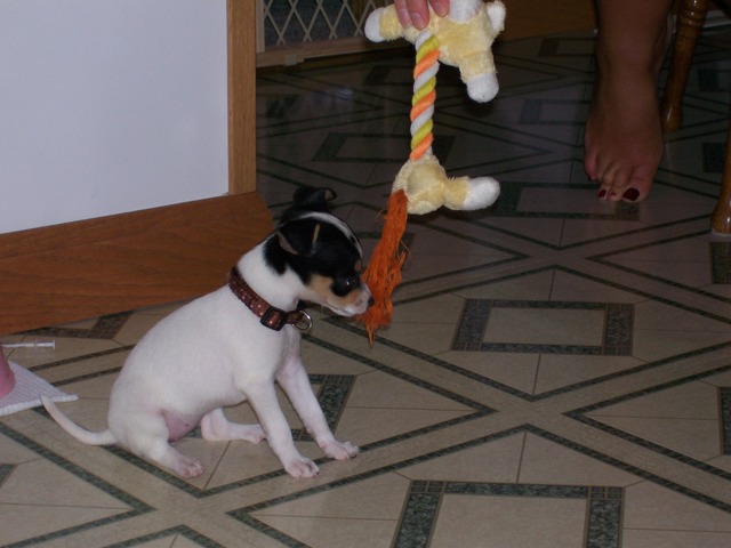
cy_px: 274
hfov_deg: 18.2
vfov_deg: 13.7
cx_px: 366
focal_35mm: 108
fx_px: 2281
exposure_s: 1/125
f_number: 4.8
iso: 80
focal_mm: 18
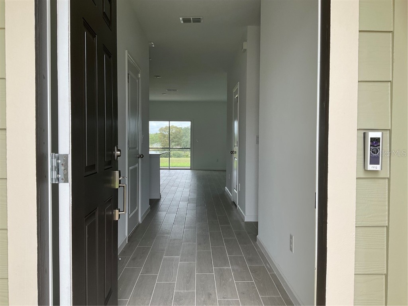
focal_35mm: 29
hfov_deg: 61.7
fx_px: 342
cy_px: 153
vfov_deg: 48.2
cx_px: 204
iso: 16
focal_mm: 3
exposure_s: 1/171
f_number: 1.8
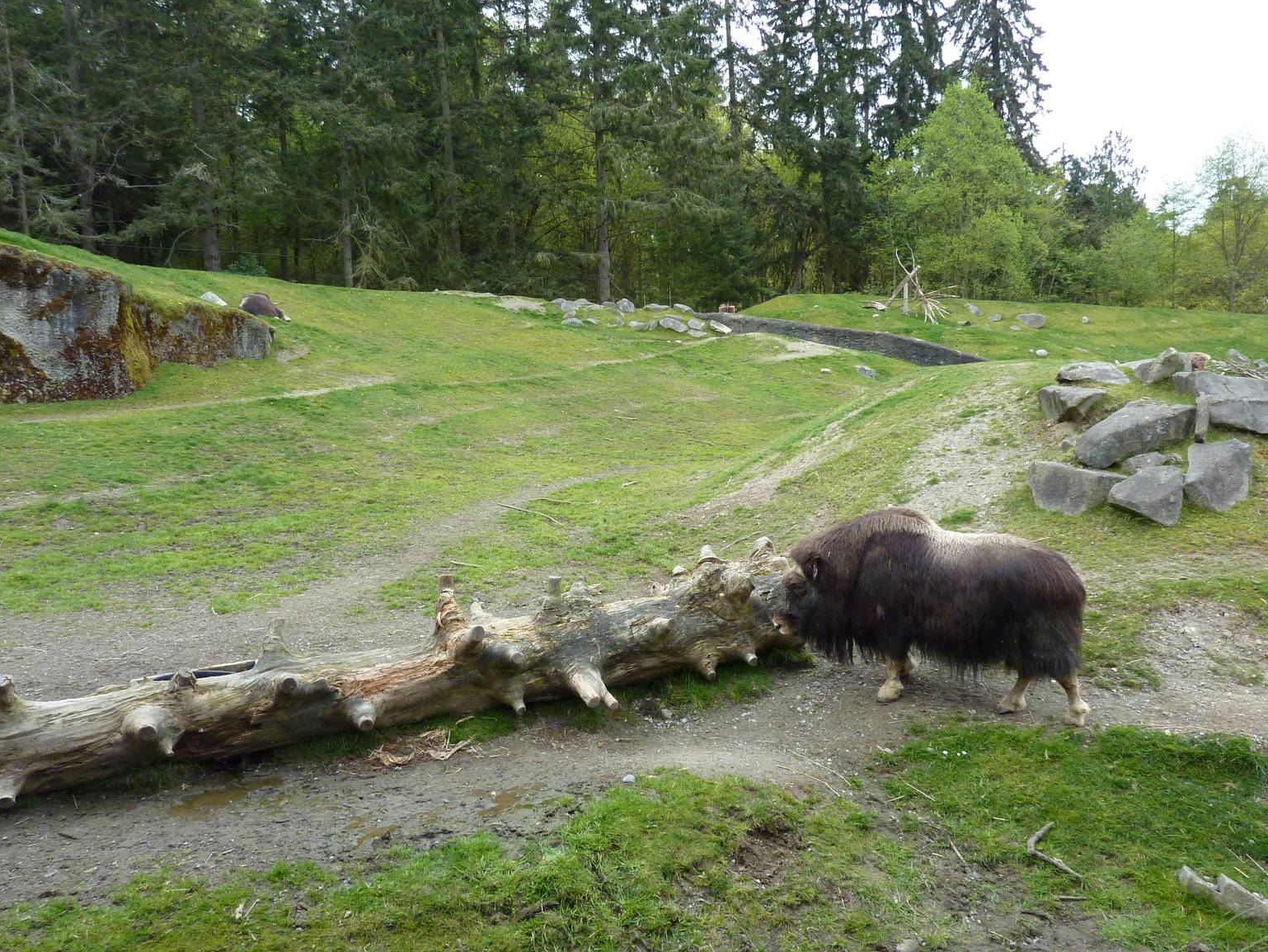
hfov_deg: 67.3
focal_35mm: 26
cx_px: 641
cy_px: 491
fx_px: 953
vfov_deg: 53.1
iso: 250
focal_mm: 4.1
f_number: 3.3
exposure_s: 1/500
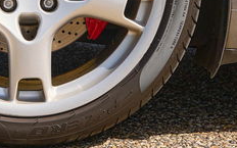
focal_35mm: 128
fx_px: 827
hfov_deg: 16.2
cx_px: 43
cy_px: -33
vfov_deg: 10.1
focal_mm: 38
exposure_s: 1/1600
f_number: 5.6
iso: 640
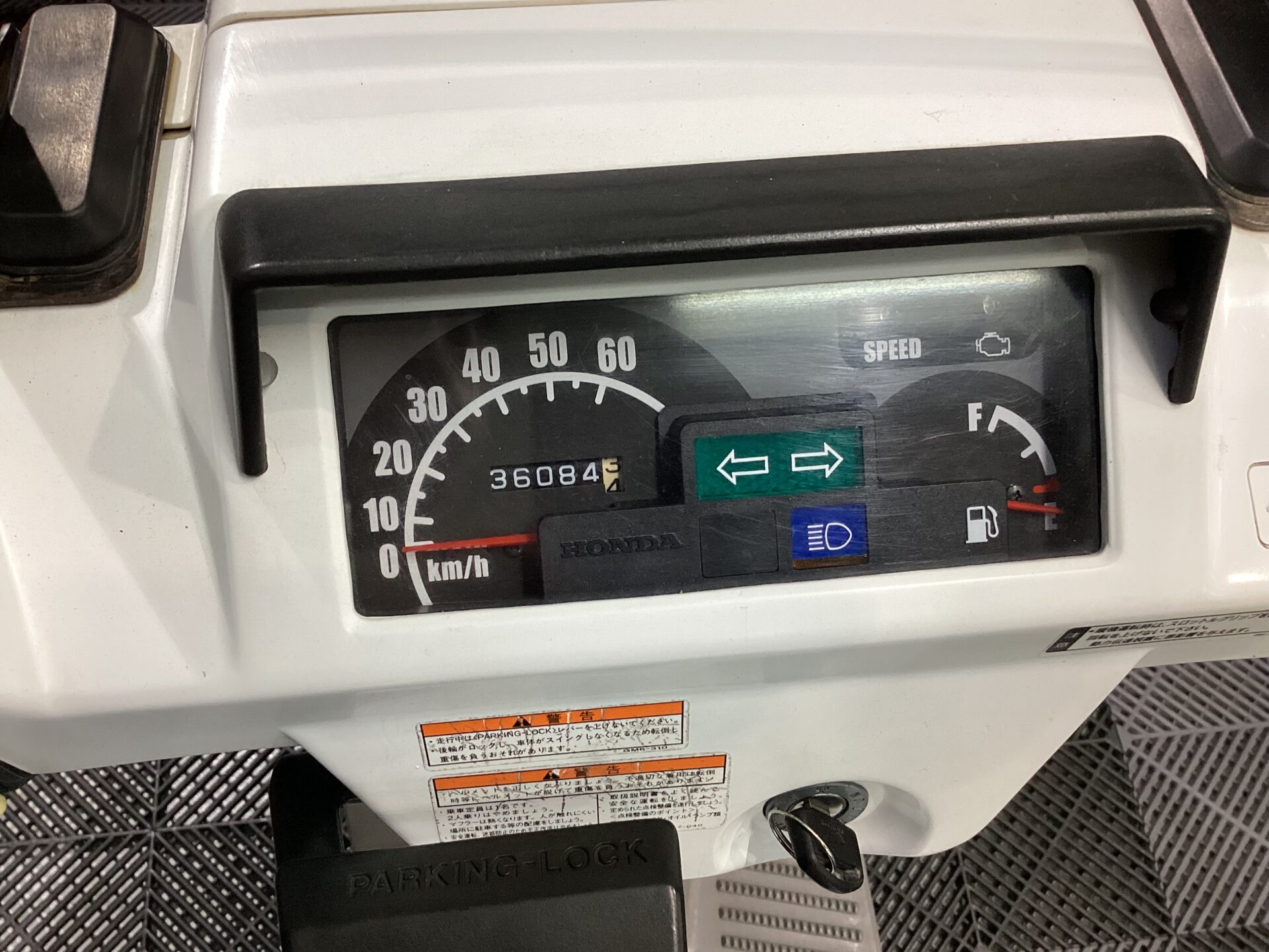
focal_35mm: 31
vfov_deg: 45.4
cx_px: 634
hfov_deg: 58.4
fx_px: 1136
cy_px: 476
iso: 100
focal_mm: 3.3
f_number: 2.4
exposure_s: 1/60
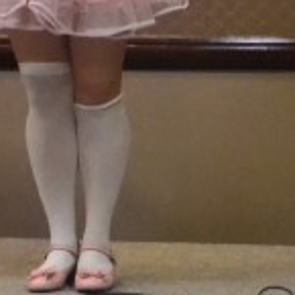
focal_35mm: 293
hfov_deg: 5.9
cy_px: 14
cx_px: -138
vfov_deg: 6.0
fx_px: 2829
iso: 3200
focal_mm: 29
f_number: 4.5
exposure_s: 1/60
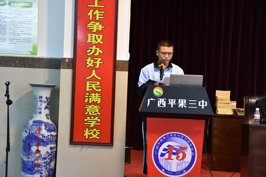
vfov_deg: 14.7
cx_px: 133
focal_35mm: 93
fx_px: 687
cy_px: 88
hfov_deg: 21.9
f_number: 5.3
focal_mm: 62
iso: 400
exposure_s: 1/8
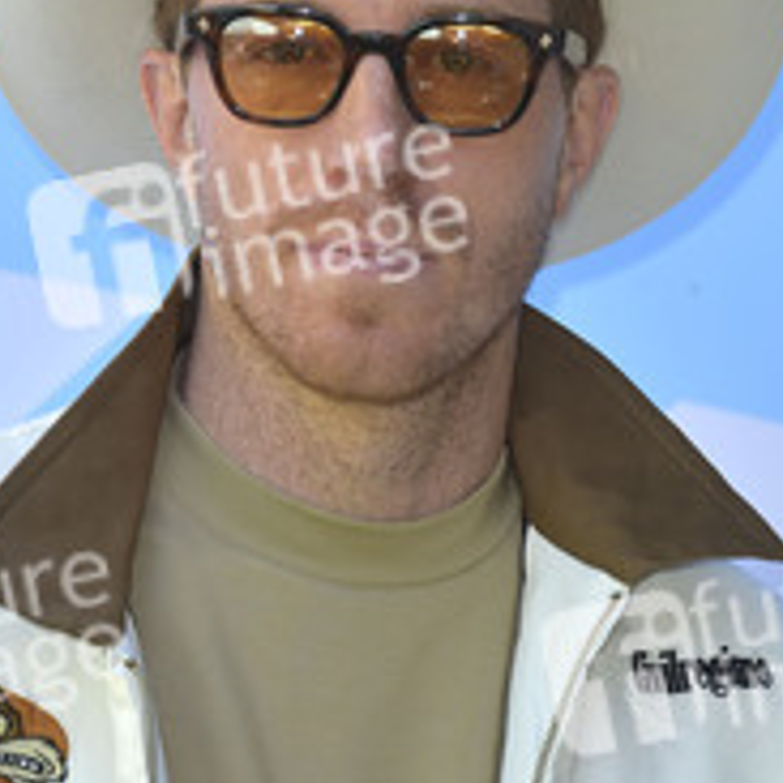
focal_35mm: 427
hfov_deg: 4.1
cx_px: 374
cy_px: 441
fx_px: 10927
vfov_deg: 4.1
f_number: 6.3
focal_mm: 230
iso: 320
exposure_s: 1/250
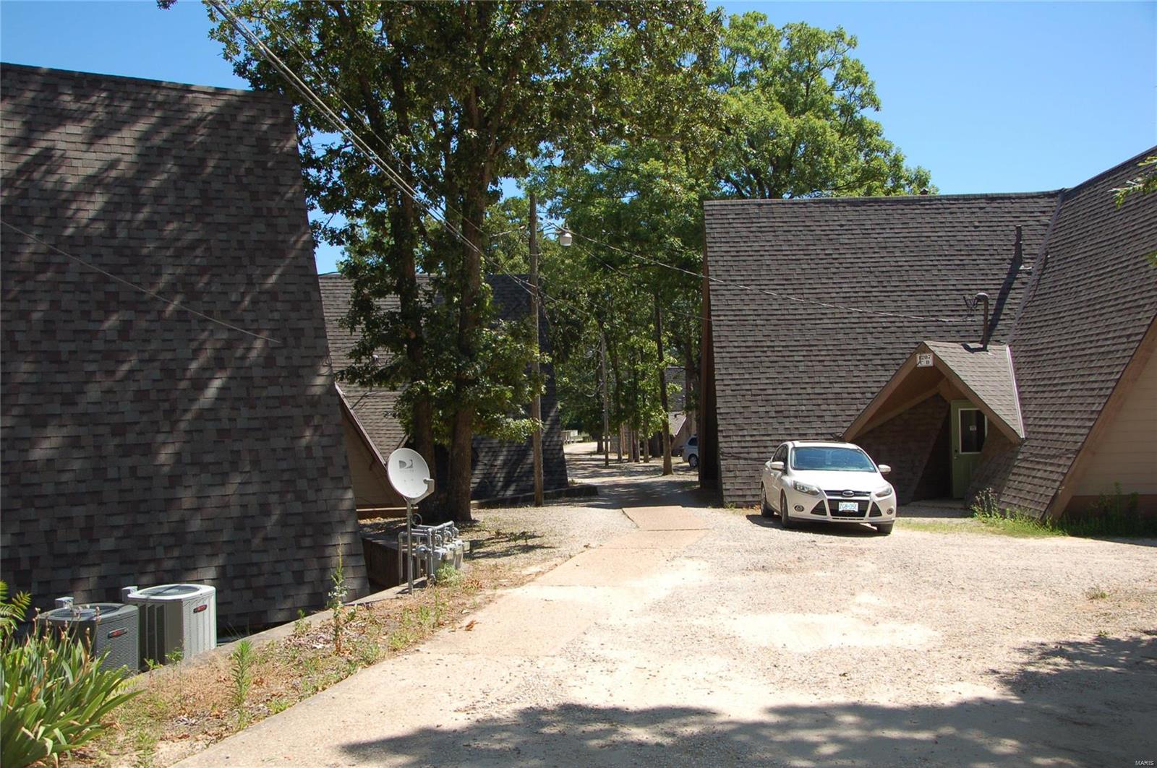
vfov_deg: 39.9
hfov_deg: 57.3
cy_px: 384
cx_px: 578
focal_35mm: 33
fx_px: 1059
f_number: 5.6
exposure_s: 1/500
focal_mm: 22
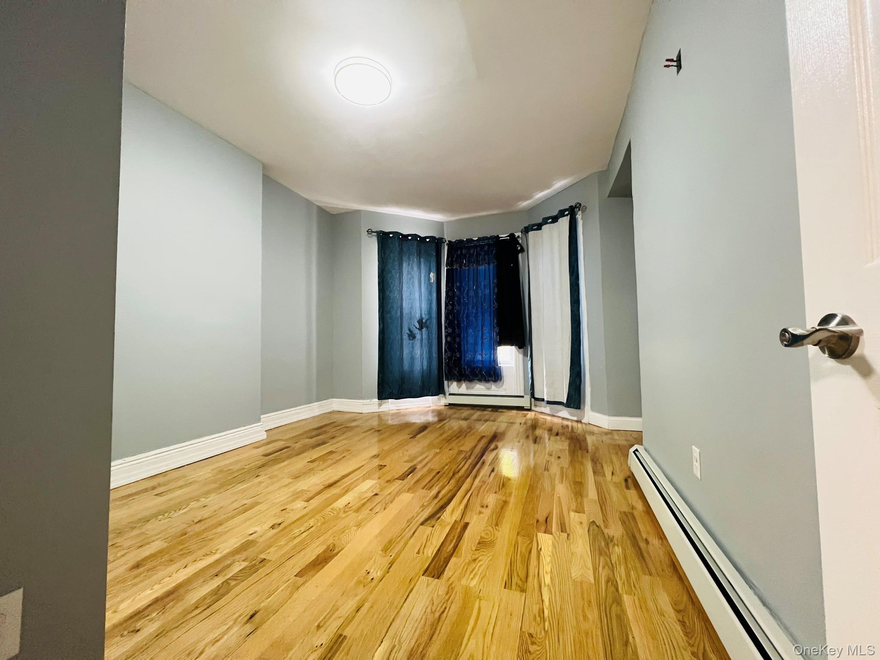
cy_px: 330
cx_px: 440
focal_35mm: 13
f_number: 1.8
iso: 500
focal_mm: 1.57
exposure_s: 1/60
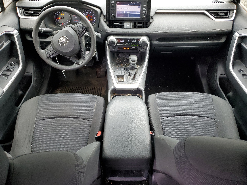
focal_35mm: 26
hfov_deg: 67.3
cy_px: 92
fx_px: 186
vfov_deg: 53.1
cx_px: 124
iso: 97
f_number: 1.5
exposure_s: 1/120
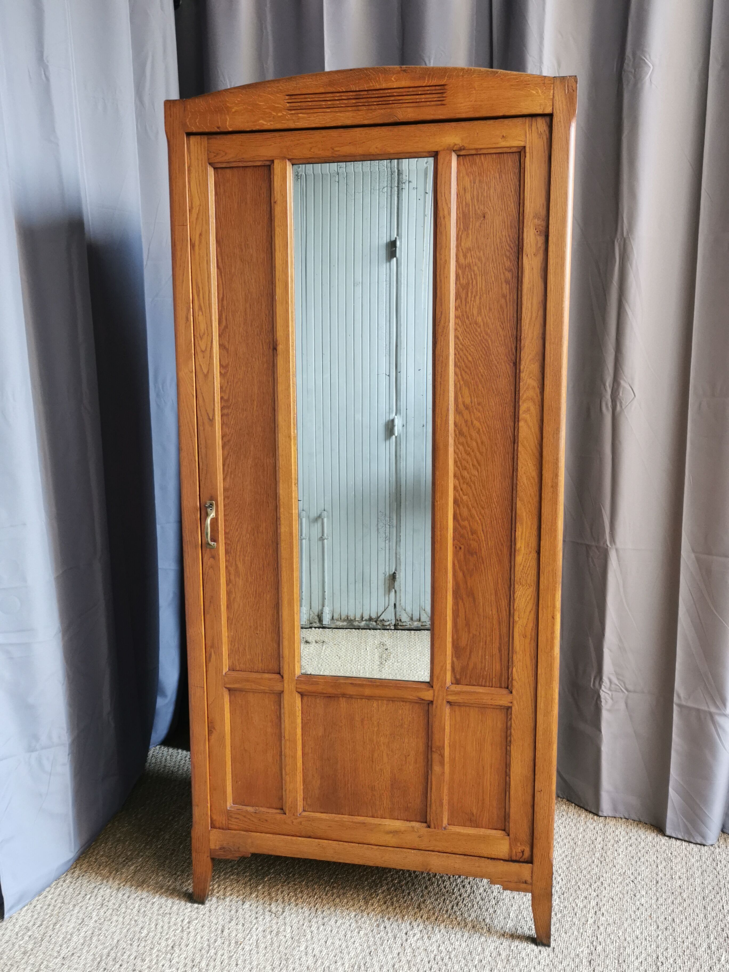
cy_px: 486
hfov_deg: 48.2
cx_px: 364
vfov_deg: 61.7
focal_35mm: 29
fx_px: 814
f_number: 1.8
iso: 200
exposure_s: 1/60
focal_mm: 5.58
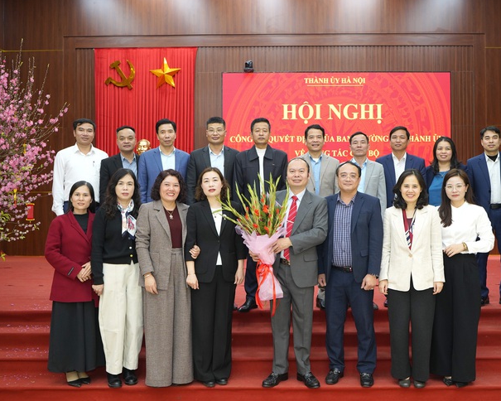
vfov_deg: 38.2
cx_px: 289
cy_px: 202
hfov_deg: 46.7
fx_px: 578
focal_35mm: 39
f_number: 4
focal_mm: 34
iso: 1000
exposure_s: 1/200
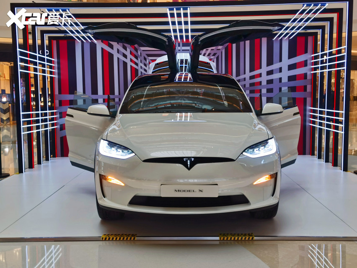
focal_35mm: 41
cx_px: 178
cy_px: 134
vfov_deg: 35.1
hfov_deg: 45.8
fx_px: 423
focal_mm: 5.56
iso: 50
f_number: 1.6
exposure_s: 1/258
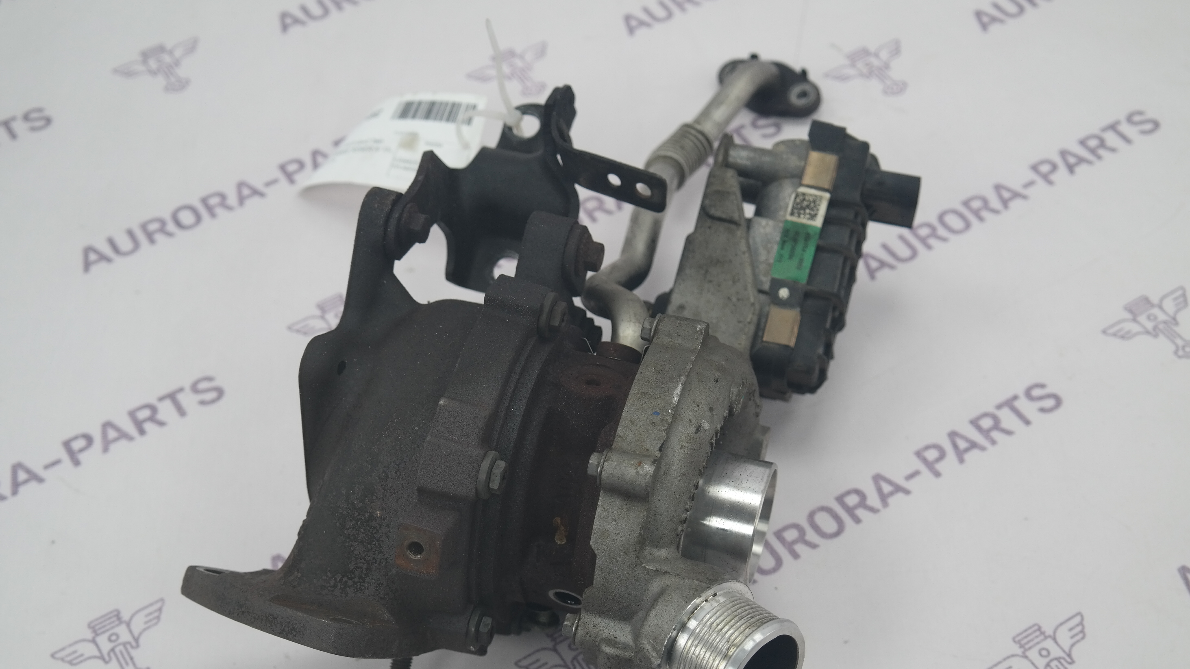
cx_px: 599
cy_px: 395
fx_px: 1546
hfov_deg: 42.1
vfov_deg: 24.4
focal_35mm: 49
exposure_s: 1/60
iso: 200
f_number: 4.5
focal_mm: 30
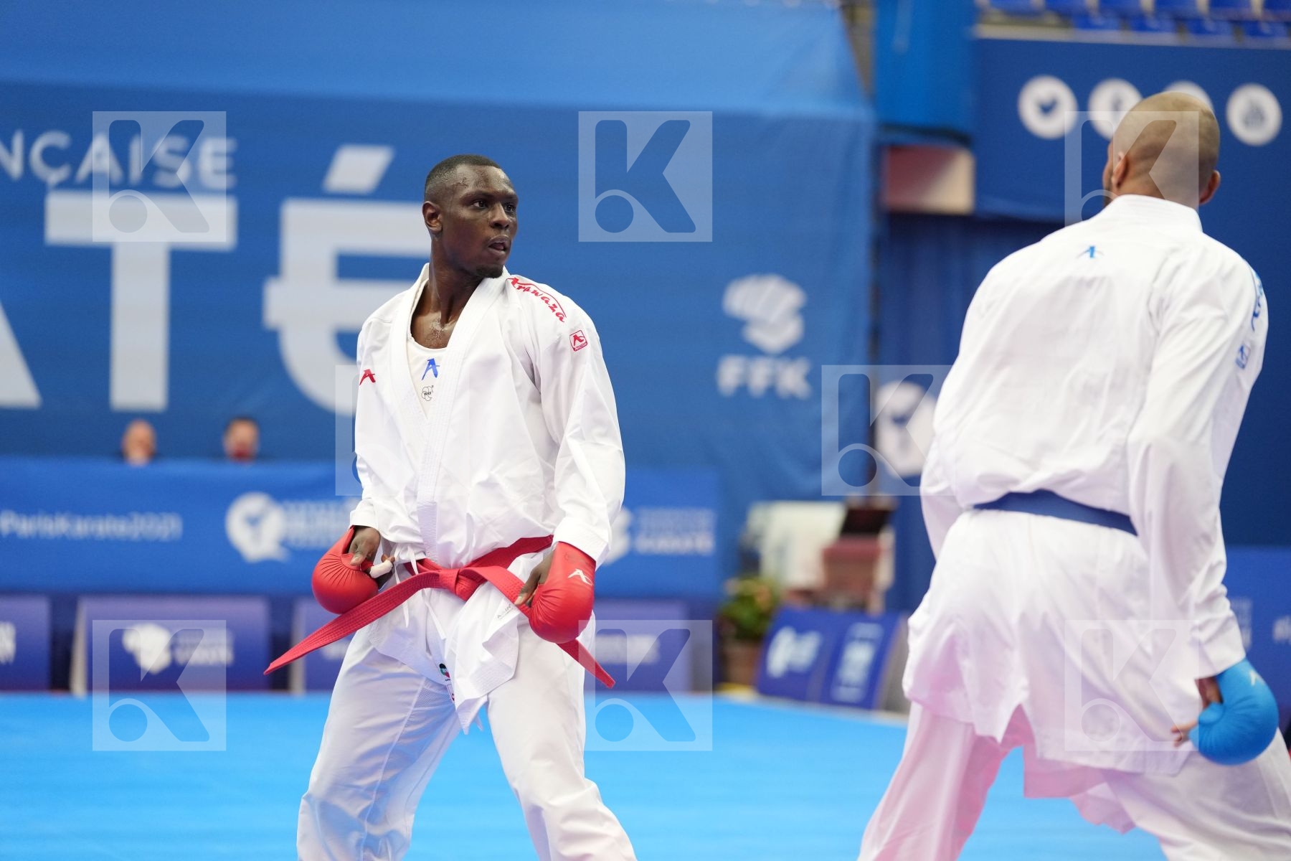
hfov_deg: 16.3
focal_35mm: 126
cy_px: 430
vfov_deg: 10.9
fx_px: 4518
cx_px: 646
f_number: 2.8
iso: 2500
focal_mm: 126
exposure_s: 1/1000
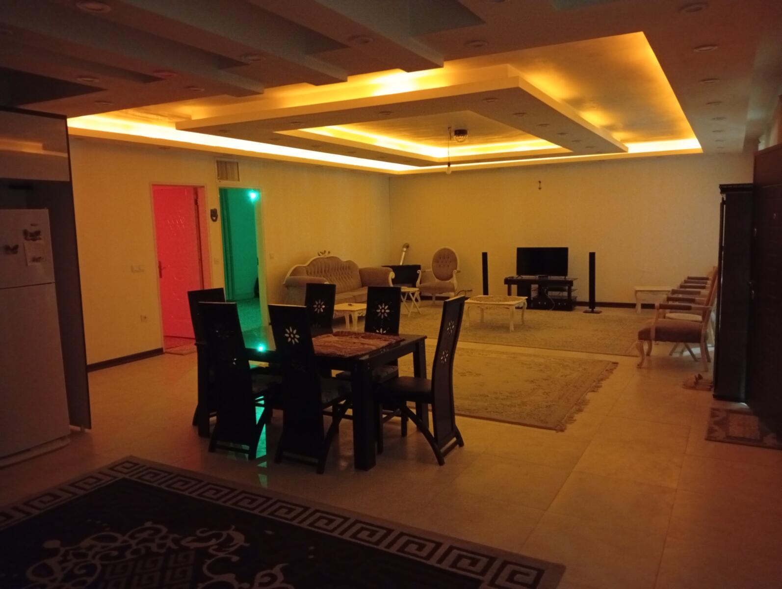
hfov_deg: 65.3
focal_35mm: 27
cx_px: 391
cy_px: 294
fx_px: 611
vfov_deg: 51.5
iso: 3834
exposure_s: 1/14.3
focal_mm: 3.98
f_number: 1.8
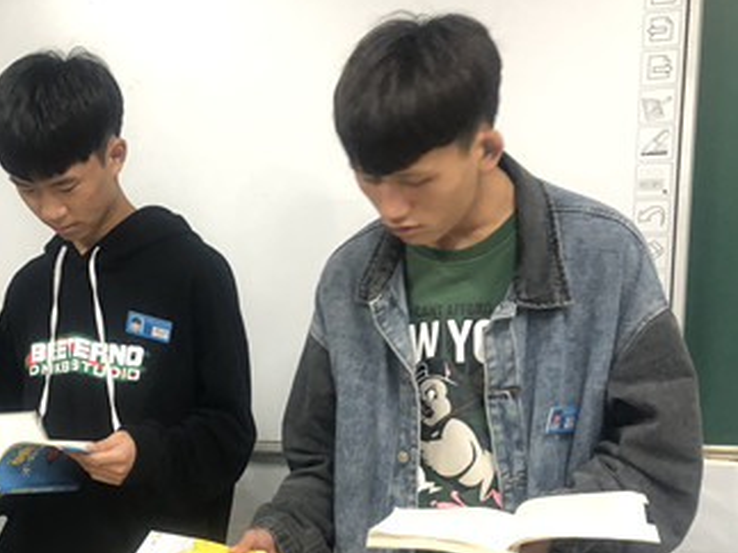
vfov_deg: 27.3
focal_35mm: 52
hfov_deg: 35.9
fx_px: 1108
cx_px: 171
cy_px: 464
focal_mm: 3.99
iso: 400
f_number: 1.8
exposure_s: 1/50
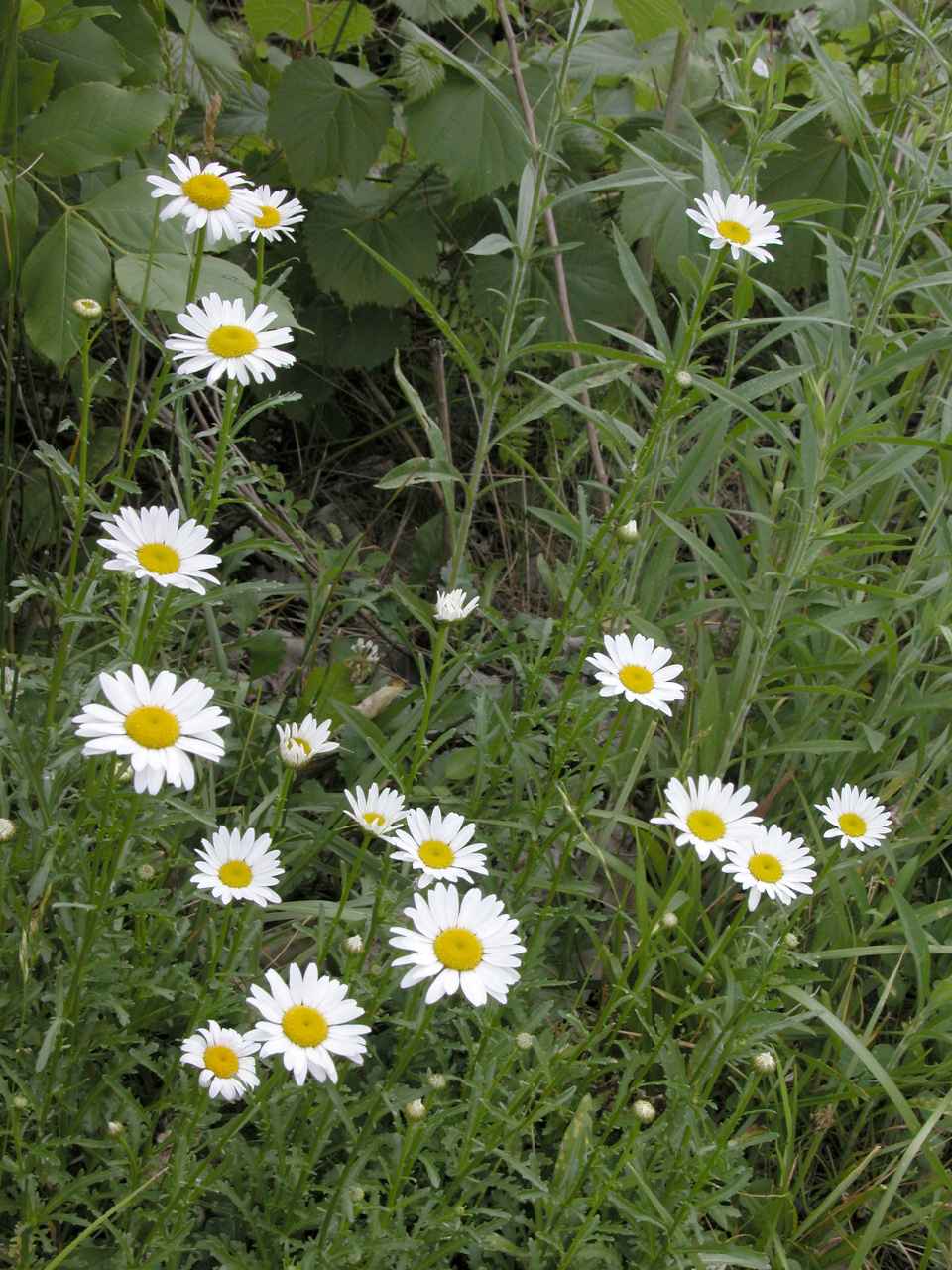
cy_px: 635
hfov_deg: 25.2
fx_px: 2127
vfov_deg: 33.2
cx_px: 476
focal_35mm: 58
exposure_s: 1/25.7
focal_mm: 14.7
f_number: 7.9
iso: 100
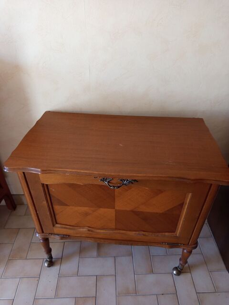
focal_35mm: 24
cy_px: 152
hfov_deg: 56.8
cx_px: 114
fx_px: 212
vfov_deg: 71.6
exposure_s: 1/50
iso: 286
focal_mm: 5.24
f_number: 1.7
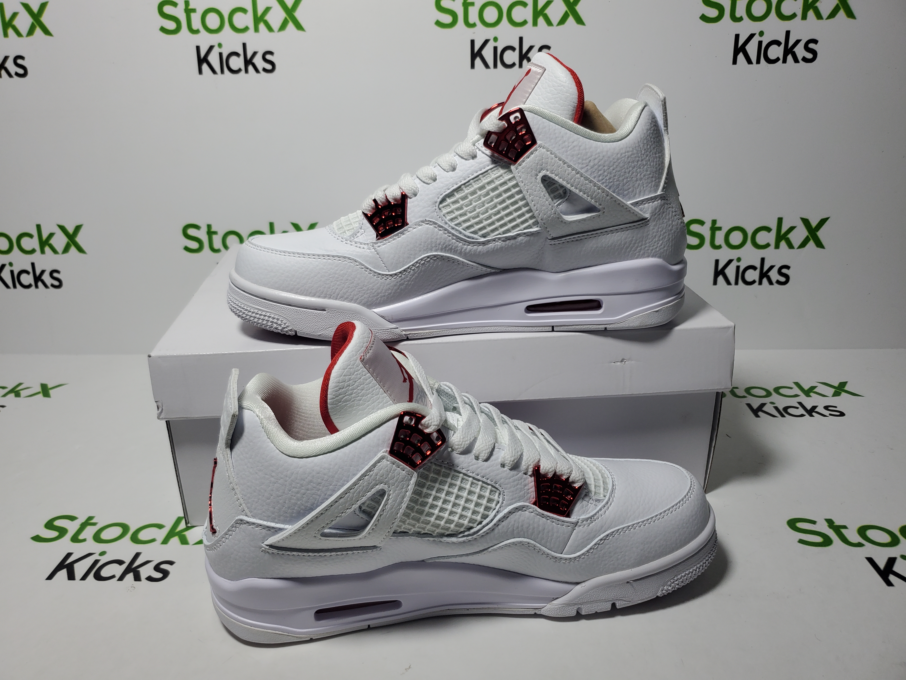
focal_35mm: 26
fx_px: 680
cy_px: 340
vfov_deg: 53.1
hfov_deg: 67.3
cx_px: 453
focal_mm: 4.3
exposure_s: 1/807
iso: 50
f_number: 1.5
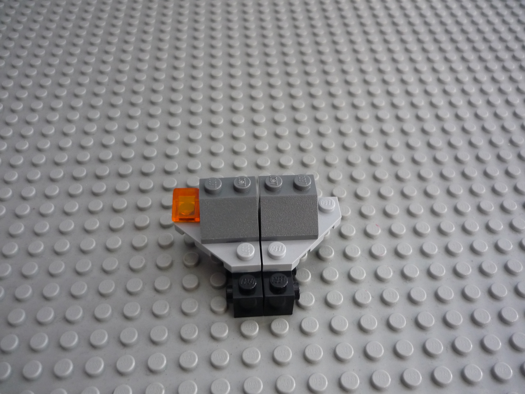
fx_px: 500
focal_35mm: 33
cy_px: 197
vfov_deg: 42.9
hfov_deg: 55.4
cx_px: 262
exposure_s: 1/30
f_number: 2.8
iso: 250
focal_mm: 5.5
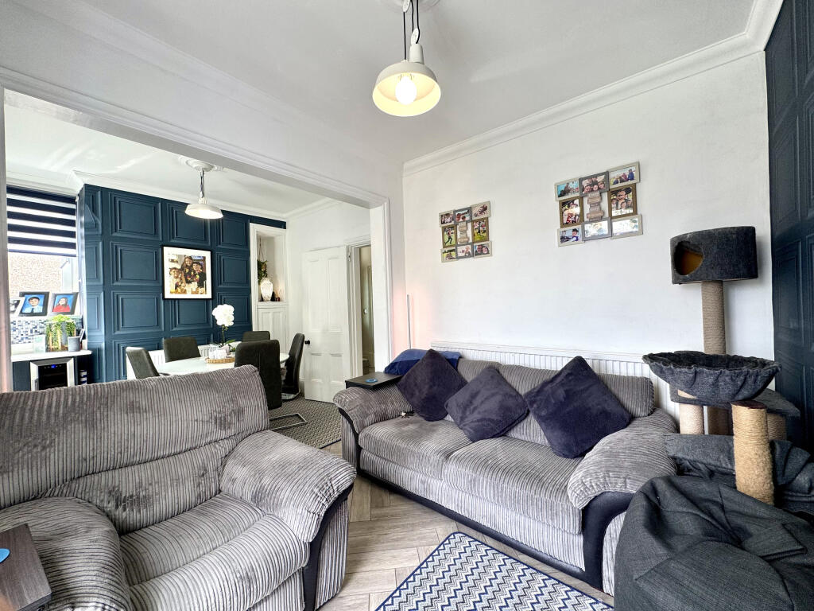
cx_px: 407
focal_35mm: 14
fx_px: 329
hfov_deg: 102.1
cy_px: 306
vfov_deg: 85.7
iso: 64
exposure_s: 1/99
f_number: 2.2
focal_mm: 2.22
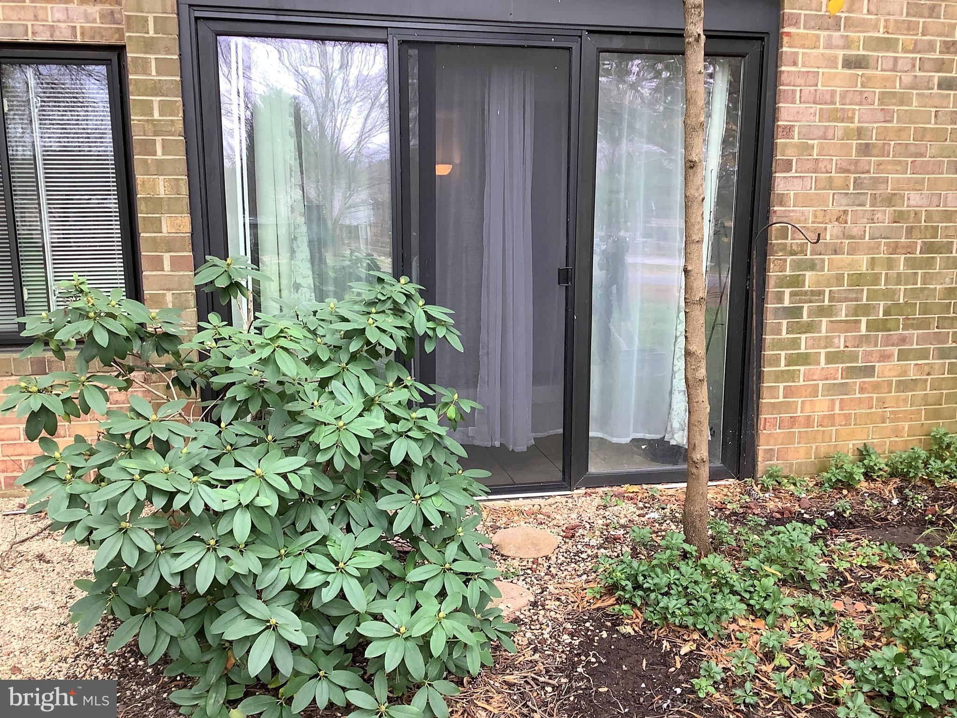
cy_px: 359
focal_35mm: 31
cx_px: 478
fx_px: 857
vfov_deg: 45.4
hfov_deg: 58.4
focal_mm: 3.3
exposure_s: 1/60
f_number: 2.4
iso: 50
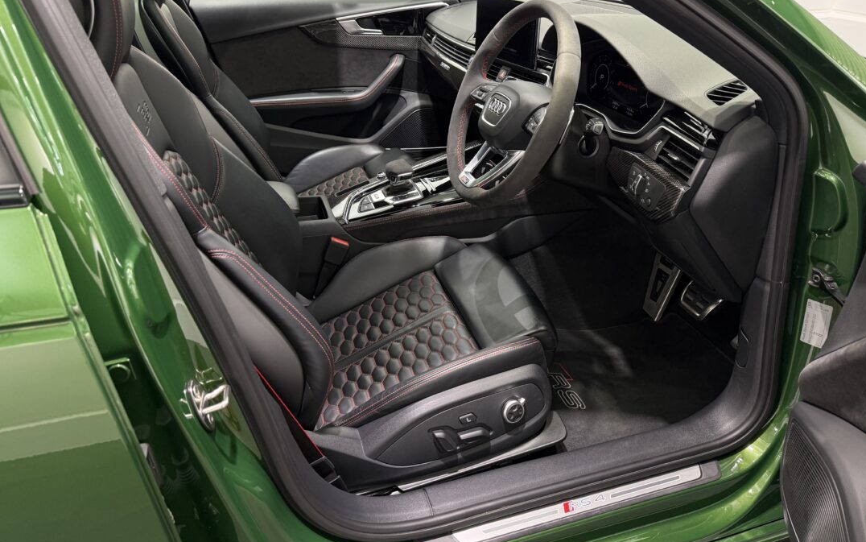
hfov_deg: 70.4
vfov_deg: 47.6
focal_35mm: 26
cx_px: 430
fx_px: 614
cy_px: 247
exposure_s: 1/51
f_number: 1.78
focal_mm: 6.76
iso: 160
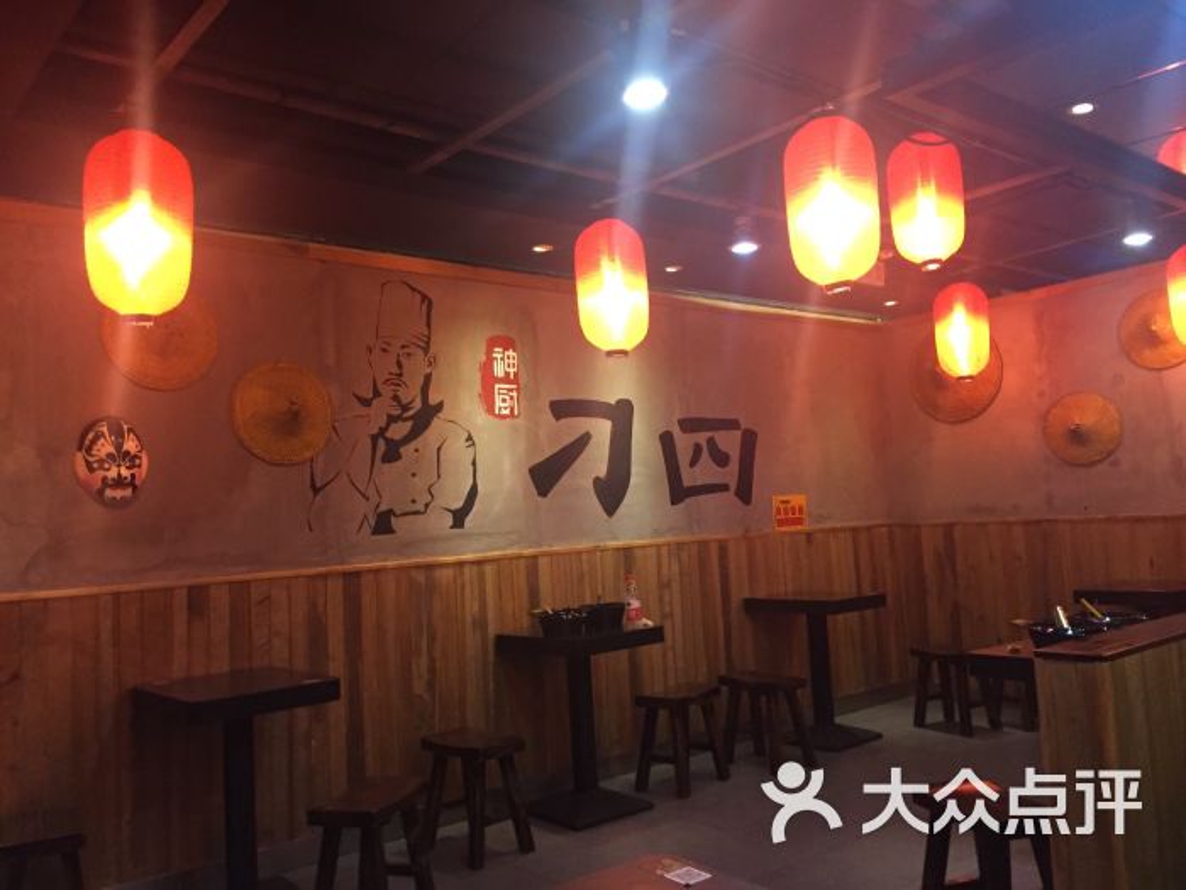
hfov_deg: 61.7
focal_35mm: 29
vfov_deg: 48.2
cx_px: 593
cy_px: 445
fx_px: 994
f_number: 2.2
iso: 250
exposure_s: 1/20
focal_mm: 4.15
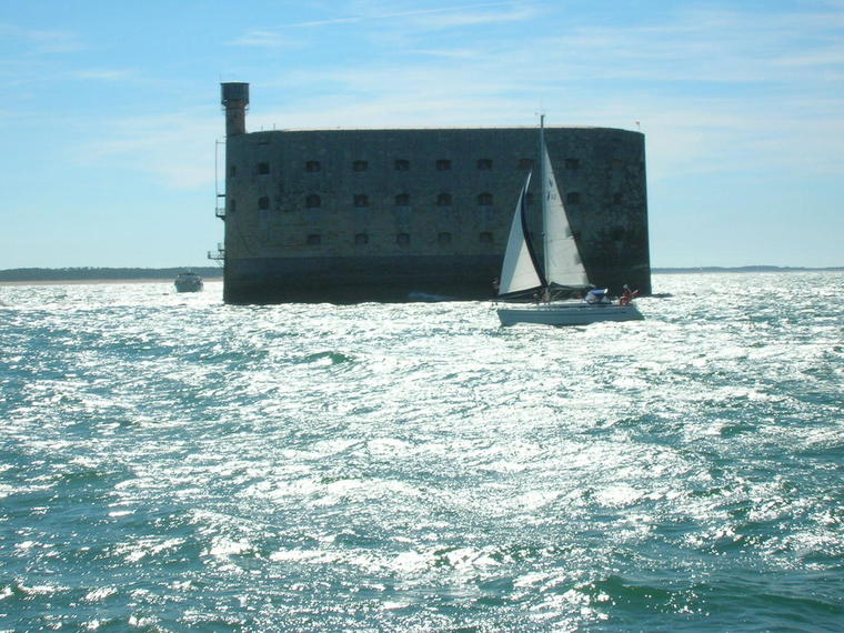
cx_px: 422
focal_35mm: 70
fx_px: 1707
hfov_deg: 27.8
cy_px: 316
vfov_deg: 21.0
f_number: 6.6
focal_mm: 11.7
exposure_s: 1/643
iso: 71
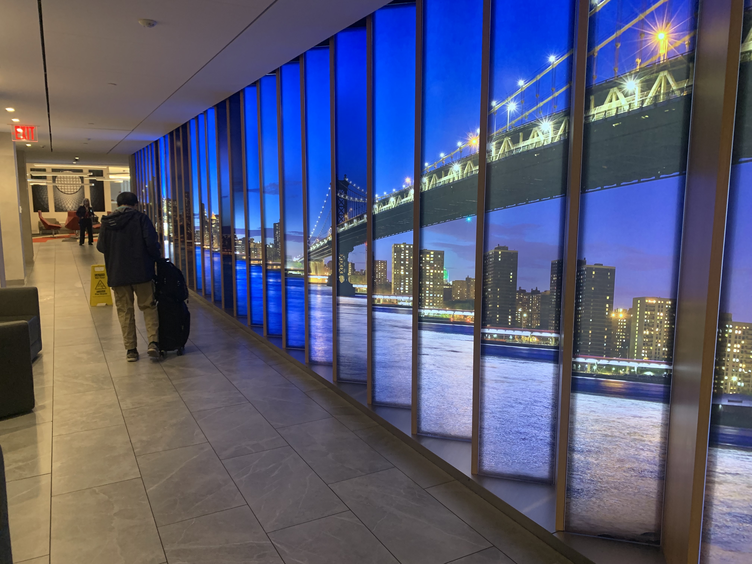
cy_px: 282
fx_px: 565
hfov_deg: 67.3
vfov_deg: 53.1
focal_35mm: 26
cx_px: 376
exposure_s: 1/60
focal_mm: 4.25
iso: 250
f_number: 1.8
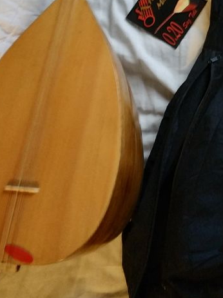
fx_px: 447
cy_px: 48
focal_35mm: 52
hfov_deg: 27.0
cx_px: 204
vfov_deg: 35.3
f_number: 1.9
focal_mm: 3.94
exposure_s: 1/20
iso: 1000
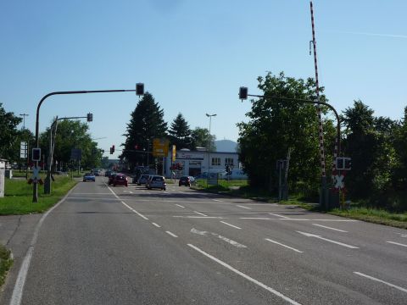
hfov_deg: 37.5
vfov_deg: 28.6
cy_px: 152
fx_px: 600
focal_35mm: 51
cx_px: 204
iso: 100
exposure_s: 1/640
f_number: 5.6
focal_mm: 5.2
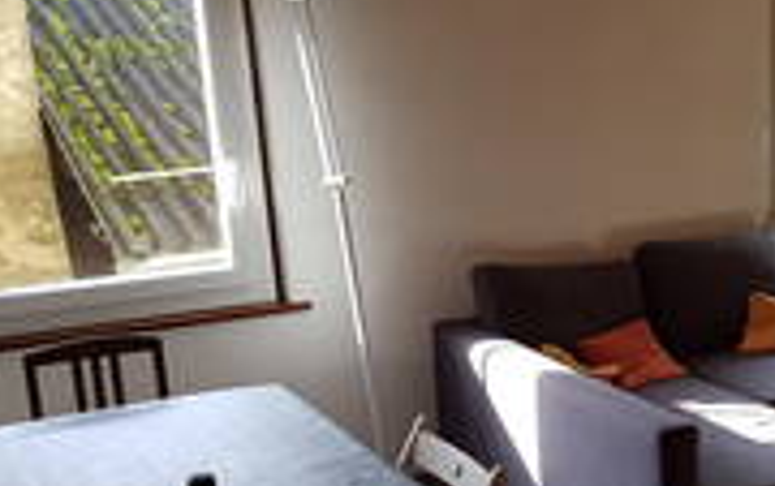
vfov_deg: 23.3
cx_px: 663
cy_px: 374
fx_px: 1163
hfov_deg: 35.2
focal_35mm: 55
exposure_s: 1/120
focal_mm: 4.2
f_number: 1.7
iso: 80
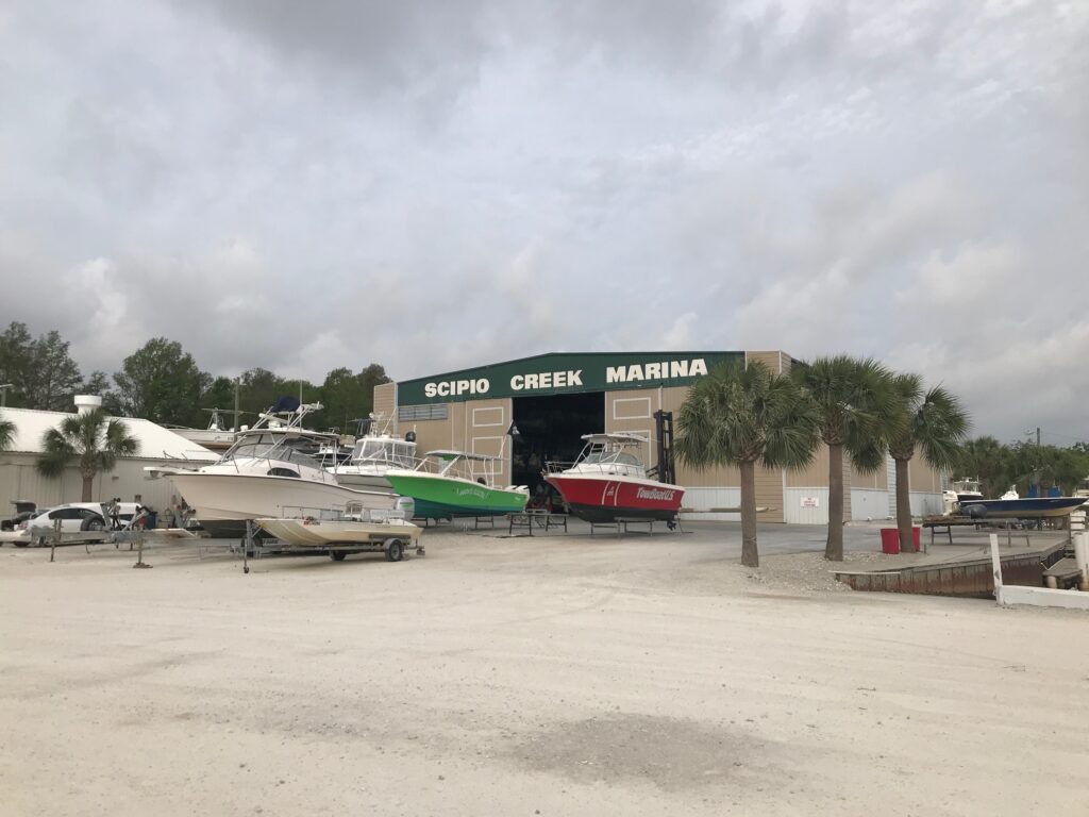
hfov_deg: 63.4
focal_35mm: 28
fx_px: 881
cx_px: 544
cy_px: 408
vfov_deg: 49.7
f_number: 1.8
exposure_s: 1/3546
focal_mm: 3.99
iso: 20
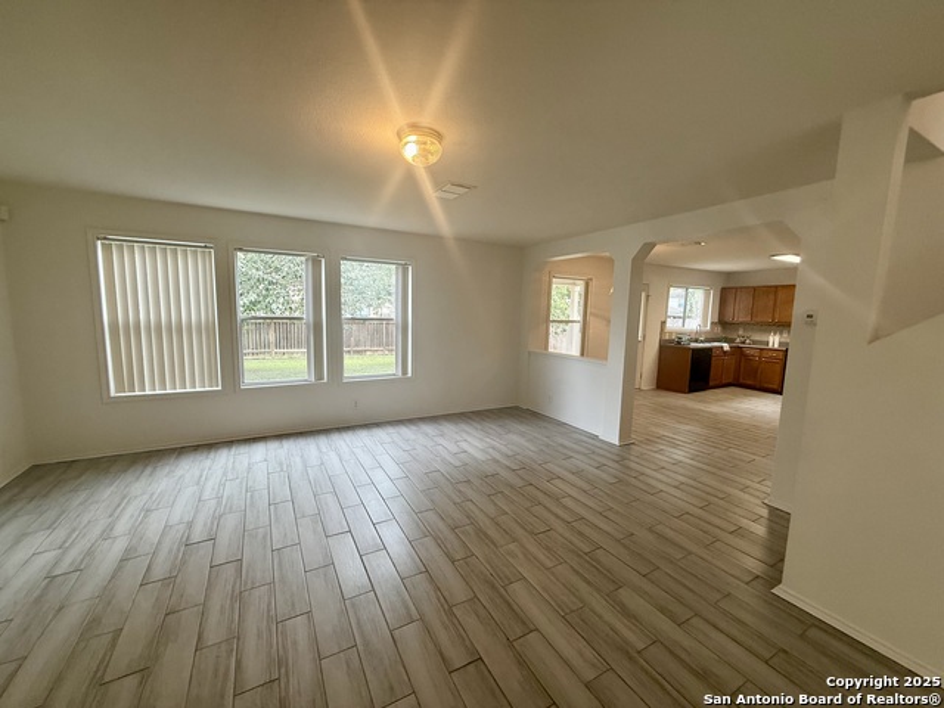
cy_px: 354
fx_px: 382
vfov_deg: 85.7
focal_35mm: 14
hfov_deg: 102.1
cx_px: 472
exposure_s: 1/120
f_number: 2.2
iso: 160
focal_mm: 2.22
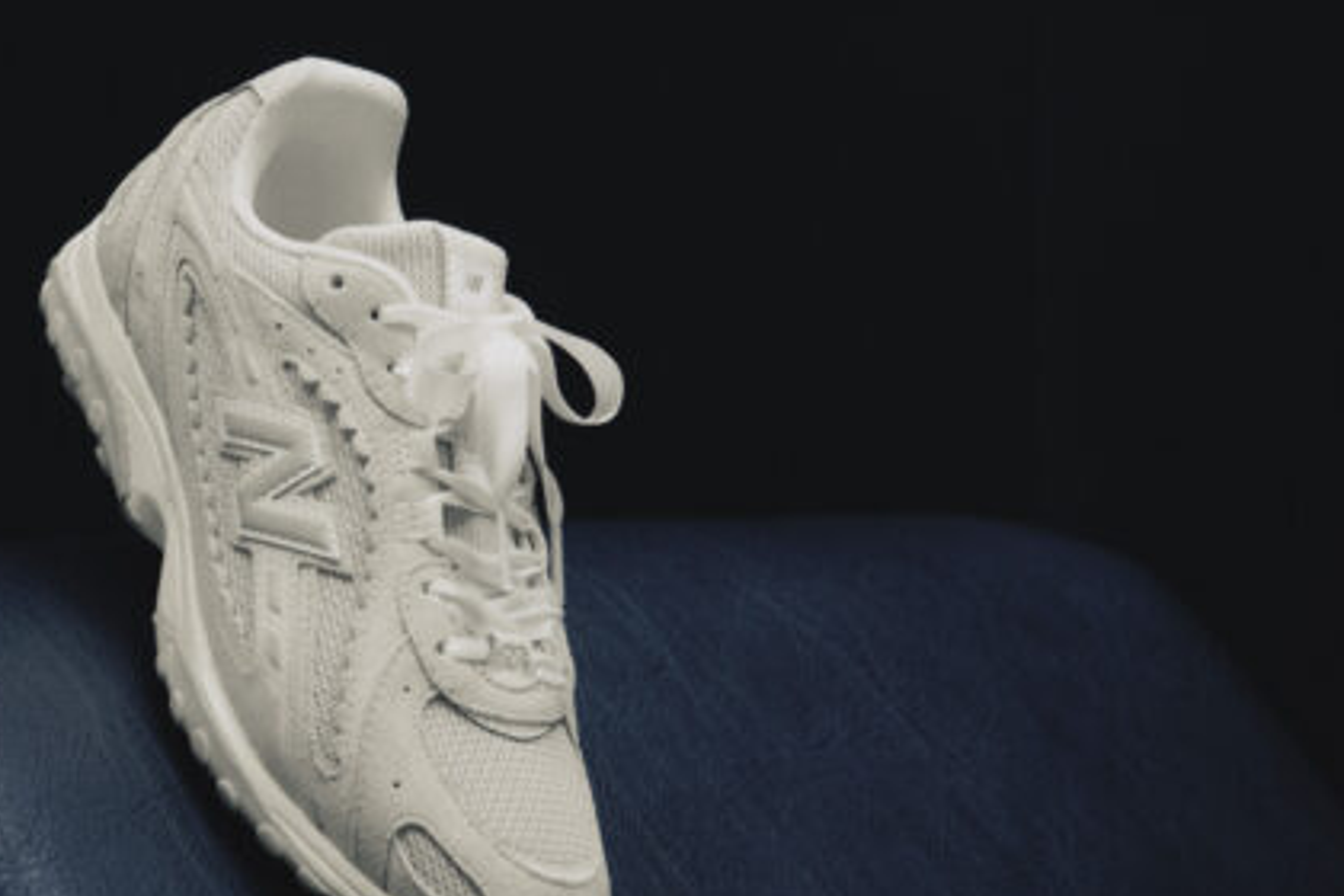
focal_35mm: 207
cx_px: 157
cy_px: 494
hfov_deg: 9.9
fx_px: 7727
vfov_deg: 6.6
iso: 400
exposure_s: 1/90
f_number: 8
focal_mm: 85
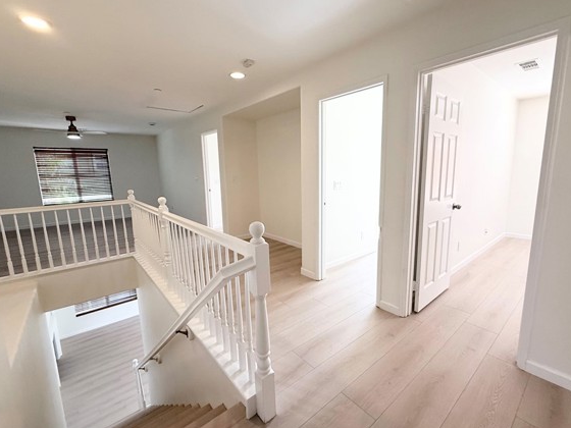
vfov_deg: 78.1
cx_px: 299
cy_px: 212
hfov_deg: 94.4
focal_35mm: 16
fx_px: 264
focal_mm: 2.22
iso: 160
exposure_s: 1/120
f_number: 2.2
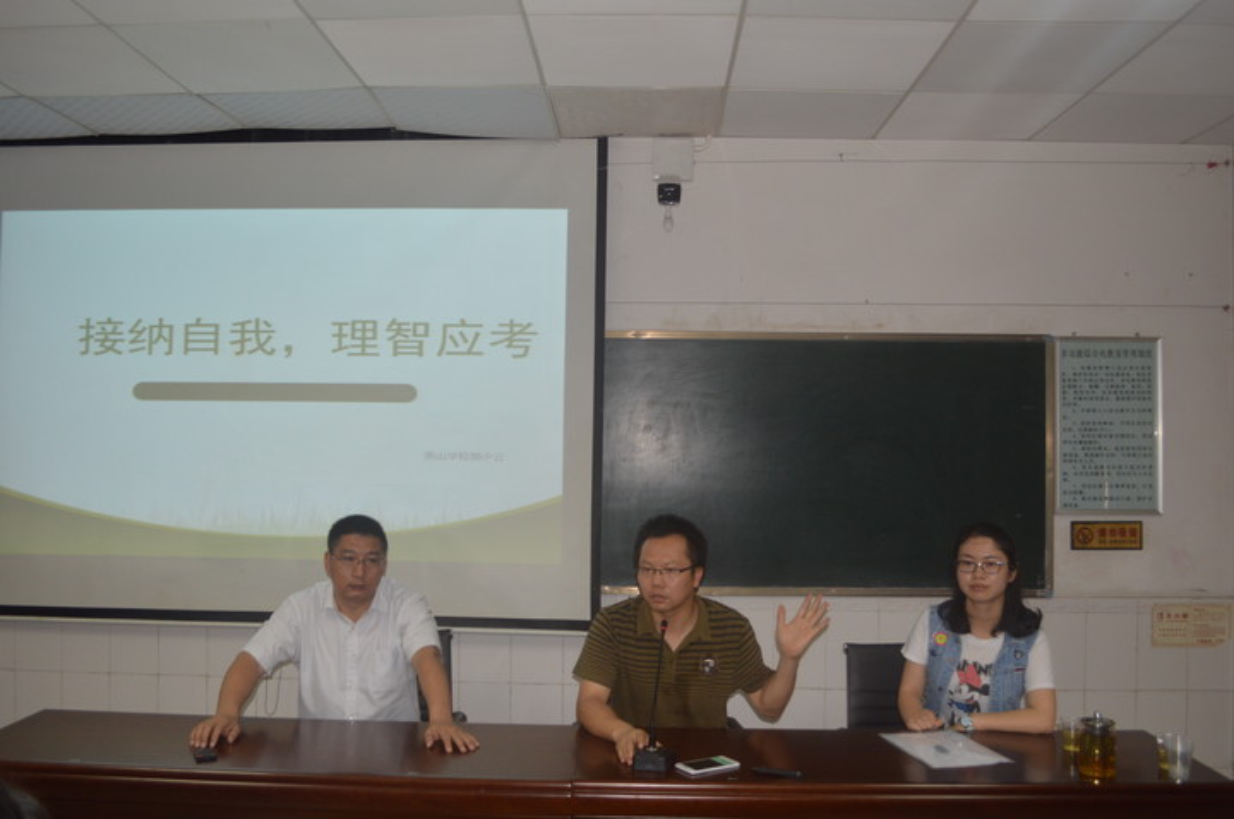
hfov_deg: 62.0
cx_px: 617
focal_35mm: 30
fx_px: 1027
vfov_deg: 43.5
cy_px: 410
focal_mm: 20
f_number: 3.8
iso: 400
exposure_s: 1/60
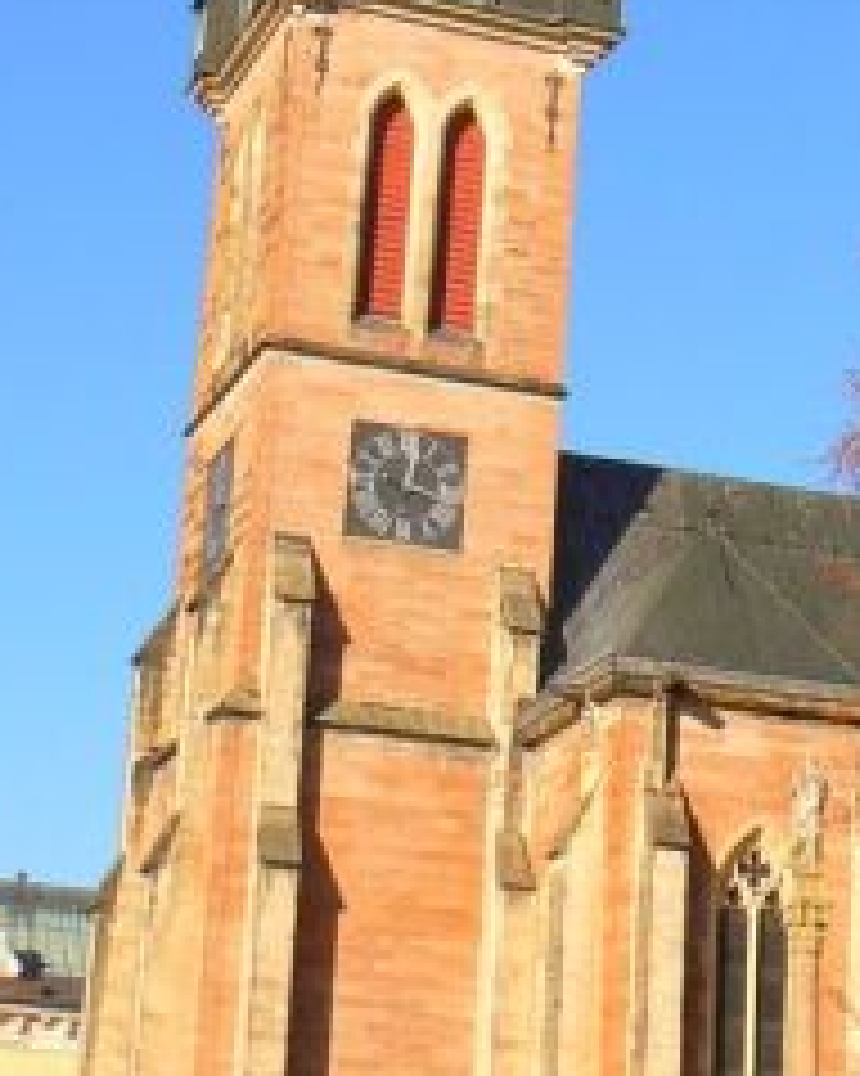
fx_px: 3120
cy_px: 353
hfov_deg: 15.1
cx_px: 1067
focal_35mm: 98
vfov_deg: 19.5
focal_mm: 6
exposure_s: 1/400
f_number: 5.6
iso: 80
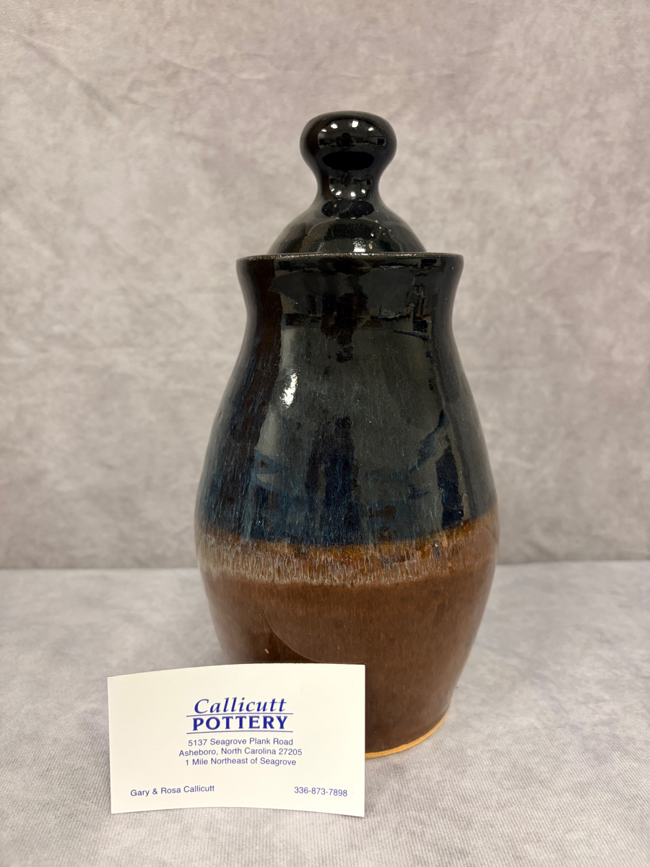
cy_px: 434
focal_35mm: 26
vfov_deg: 67.3
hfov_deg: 53.1
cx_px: 325
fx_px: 651
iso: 200
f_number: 1.6
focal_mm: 5.96
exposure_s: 1/60
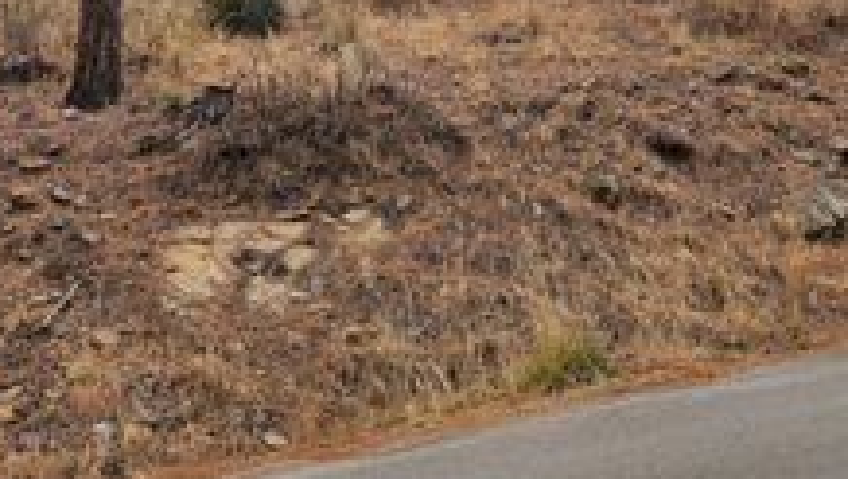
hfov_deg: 34.8
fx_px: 1350
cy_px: -162
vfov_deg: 18.5
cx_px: 482
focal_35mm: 60
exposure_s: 1/790
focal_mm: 5
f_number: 1.8
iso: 50
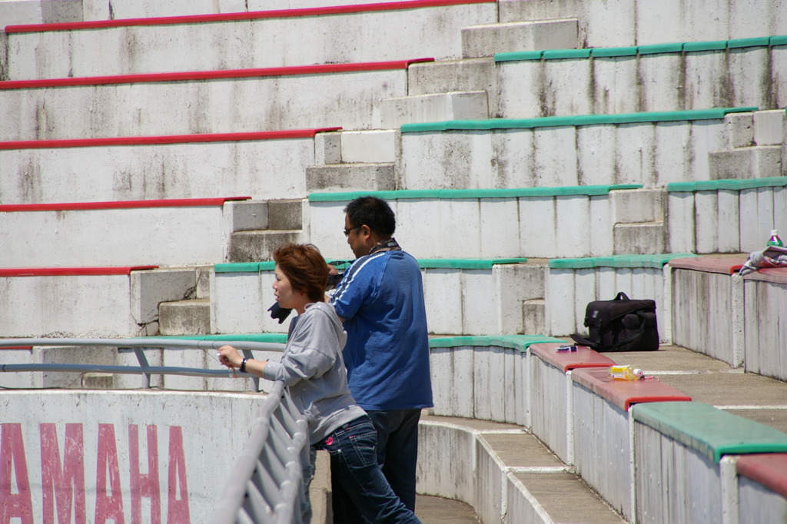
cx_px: 394
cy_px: 262
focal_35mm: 375
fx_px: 8195
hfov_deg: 5.5
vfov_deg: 3.7
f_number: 9.5
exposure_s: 1/500
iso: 200
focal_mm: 250
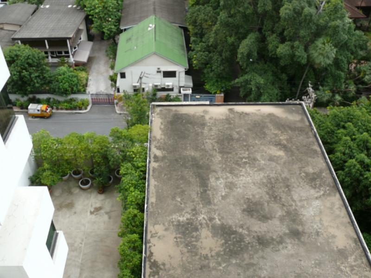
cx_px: 186
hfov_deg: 52.6
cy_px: 139
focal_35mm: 35
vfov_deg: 40.7
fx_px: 375
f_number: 4.5
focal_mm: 7.4
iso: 100
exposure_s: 1/160
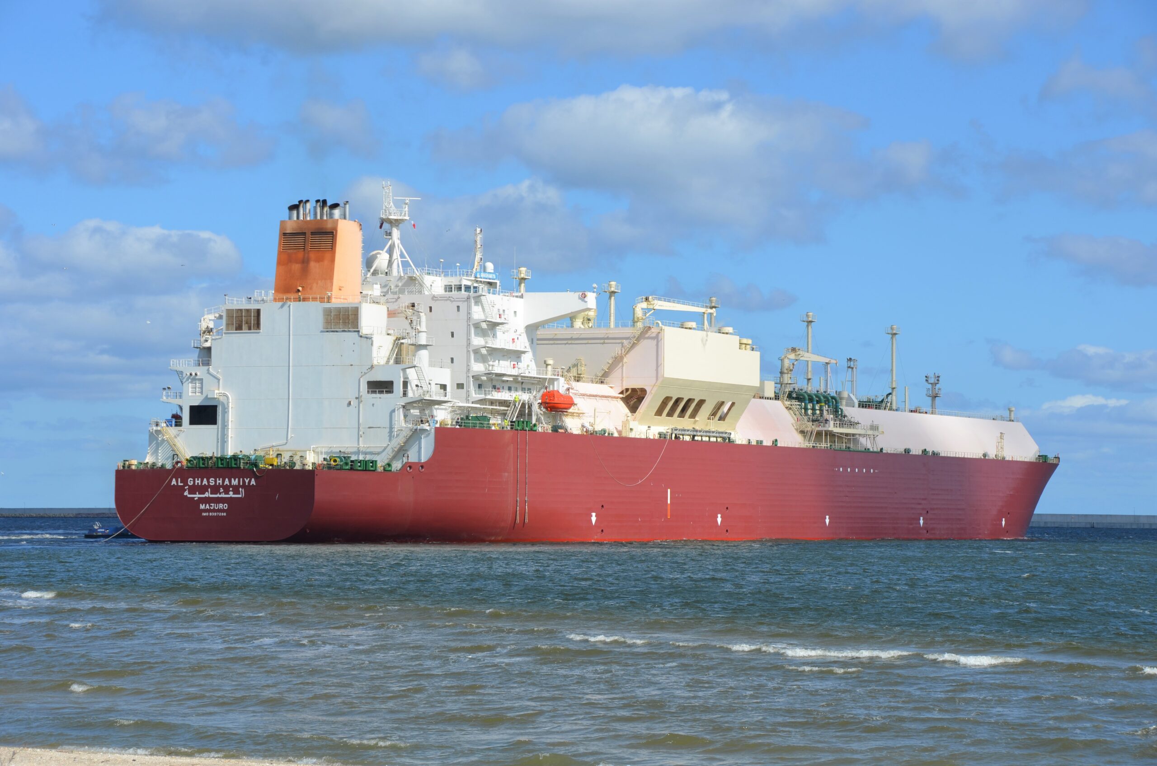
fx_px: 3127
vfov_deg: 14.0
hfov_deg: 21.0
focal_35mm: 98
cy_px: 383
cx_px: 578
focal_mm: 65
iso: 100
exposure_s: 1/400
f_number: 10
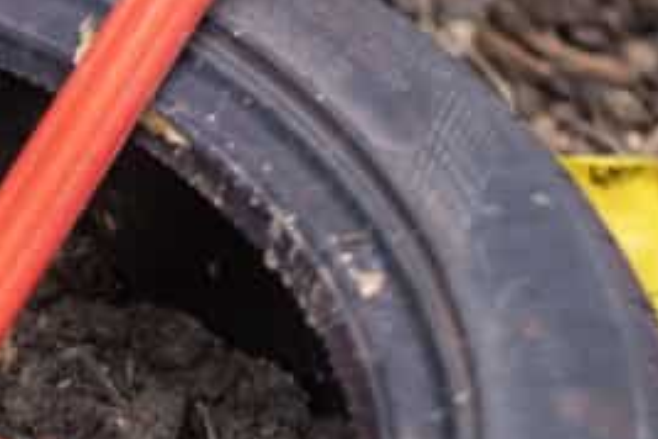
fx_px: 5885
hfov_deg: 6.3
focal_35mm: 322
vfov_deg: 4.3
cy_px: 440
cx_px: -436
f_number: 2
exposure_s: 1/1000
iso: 200
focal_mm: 56
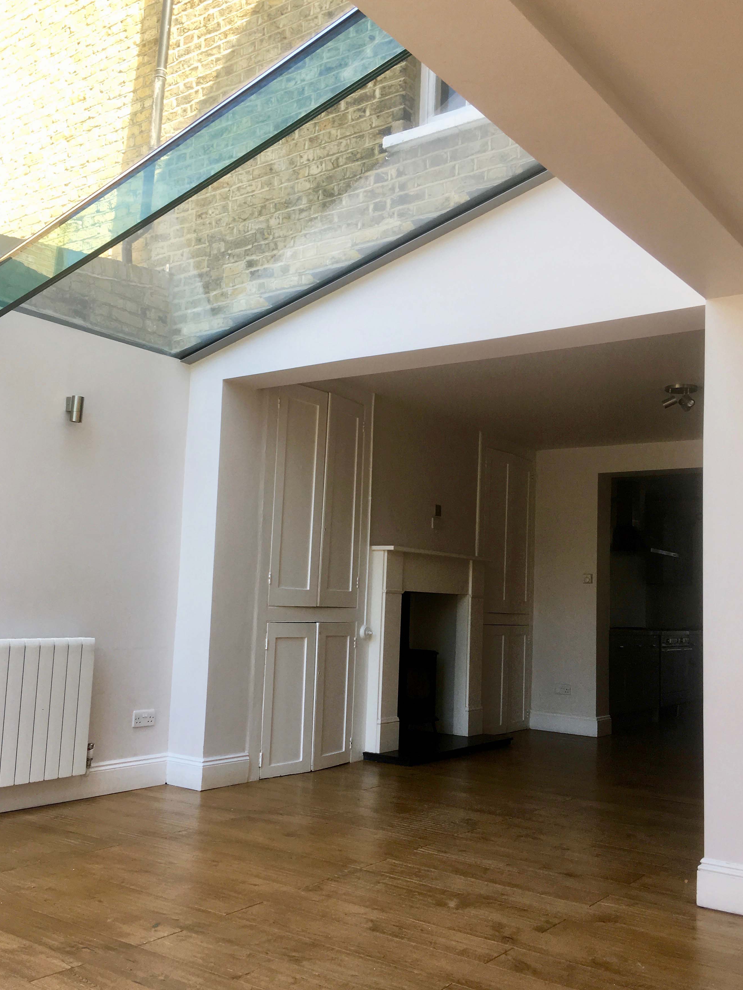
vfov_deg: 55.3
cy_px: 512
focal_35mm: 33
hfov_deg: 42.9
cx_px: 384
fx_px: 944
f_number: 2.2
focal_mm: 4.15
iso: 32
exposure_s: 1/100
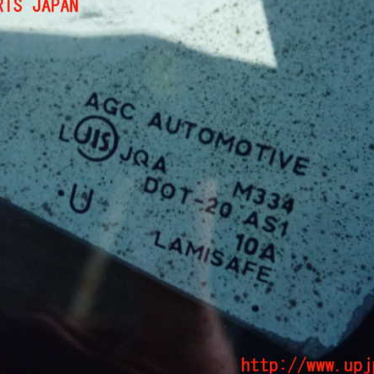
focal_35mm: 48
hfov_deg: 35.3
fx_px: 587
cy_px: 186
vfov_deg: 35.4
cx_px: 179
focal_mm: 7.34
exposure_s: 1/10
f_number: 2.8
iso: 1600
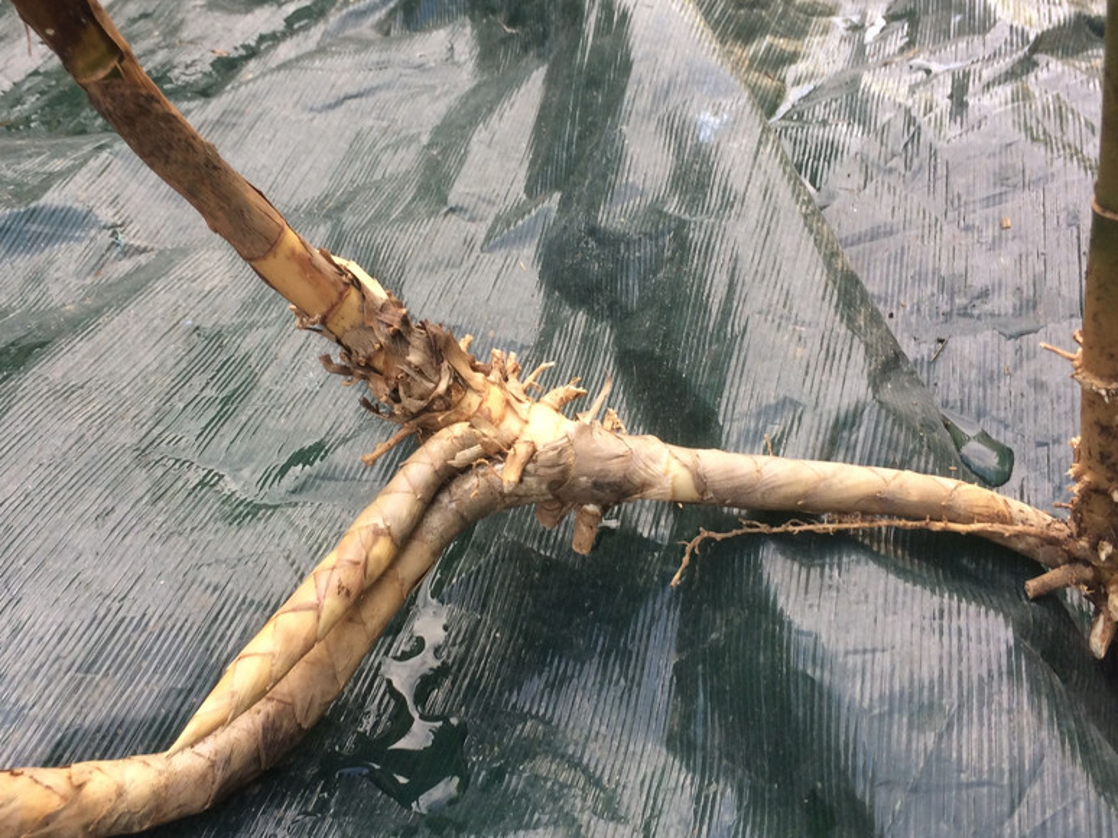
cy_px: 376
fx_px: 1291
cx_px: 480
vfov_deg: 35.9
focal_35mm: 40
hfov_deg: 46.7
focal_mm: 4.15
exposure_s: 1/100
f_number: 2.2
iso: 40
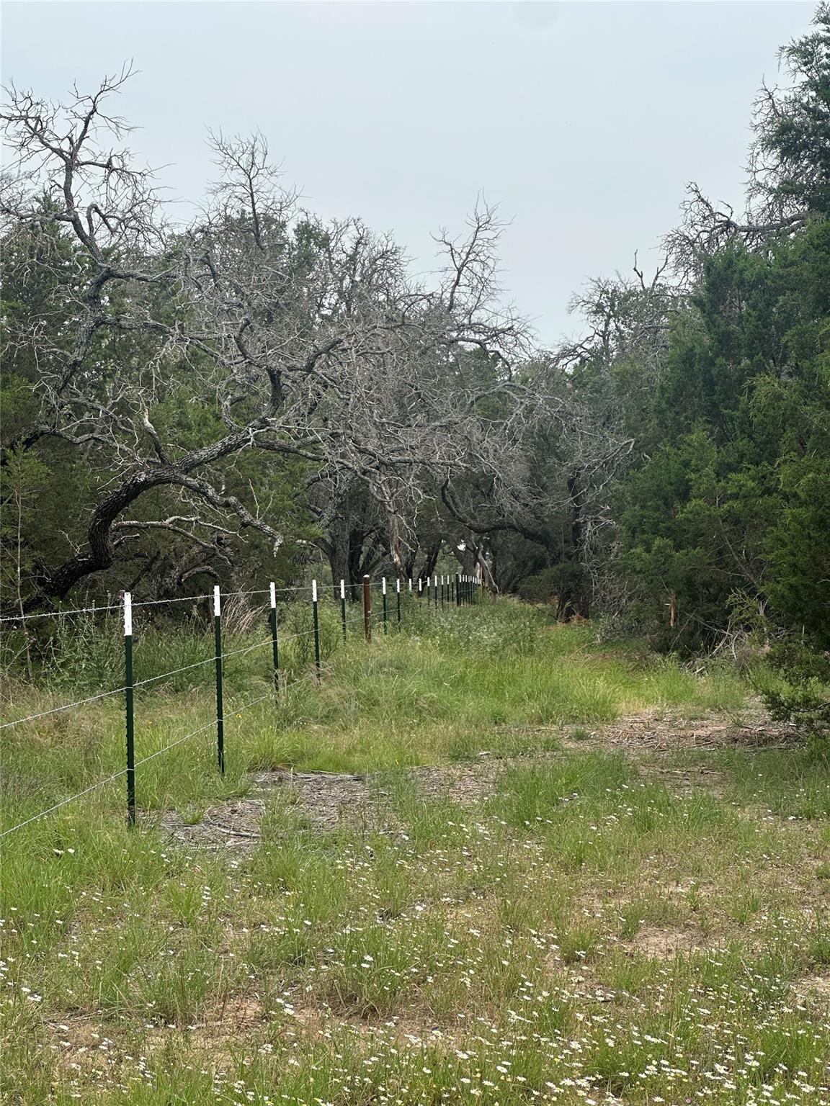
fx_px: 2462
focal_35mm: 77
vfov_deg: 25.3
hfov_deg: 19.1
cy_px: 553
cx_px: 415
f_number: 2.8
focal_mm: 9
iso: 32
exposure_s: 1/483
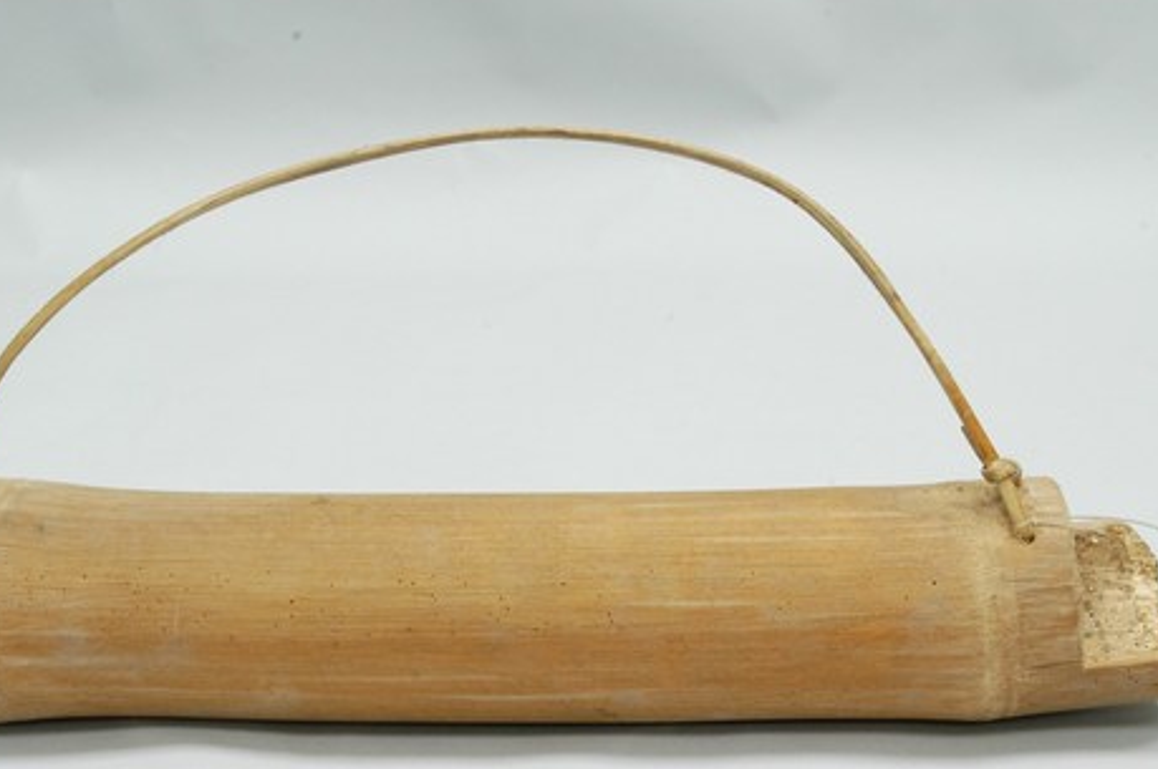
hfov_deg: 33.1
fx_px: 1950
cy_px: 498
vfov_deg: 22.2
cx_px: 573
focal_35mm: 61
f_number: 9
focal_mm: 29
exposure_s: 1/6
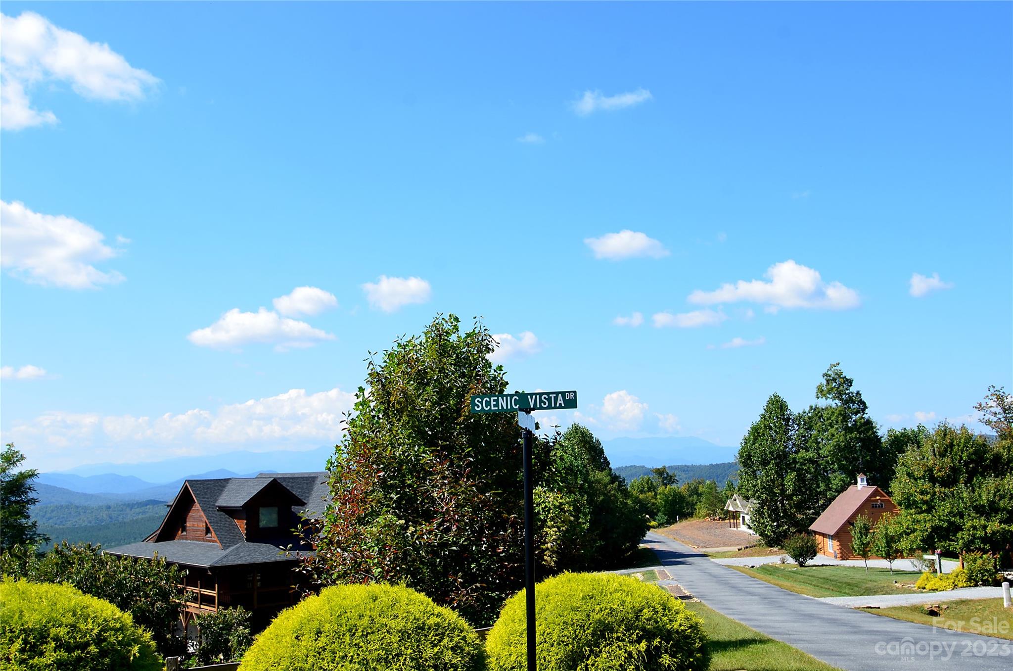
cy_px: 336
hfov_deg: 53.2
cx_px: 506
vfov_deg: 36.7
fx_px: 1011
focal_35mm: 36
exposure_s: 1/320
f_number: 10
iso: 200
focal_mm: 24
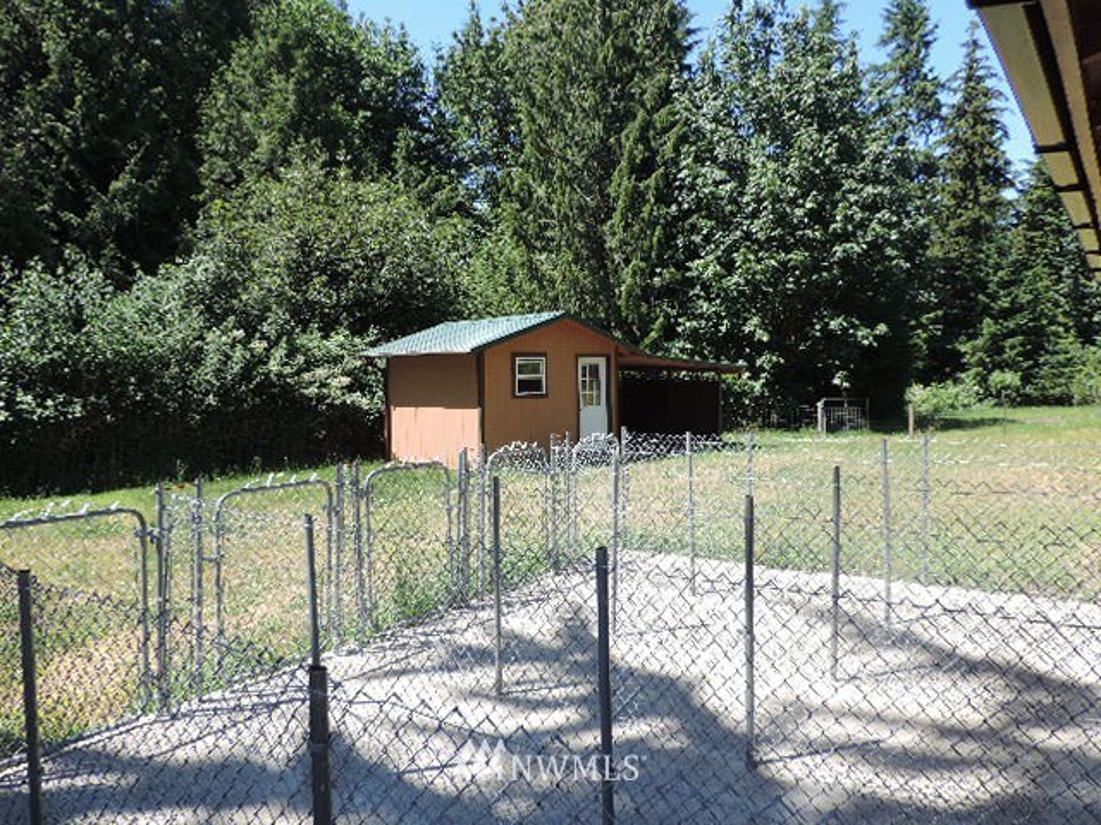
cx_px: 550
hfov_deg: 71.6
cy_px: 412
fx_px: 763
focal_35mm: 24
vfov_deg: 56.8
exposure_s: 1/400
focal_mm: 4.3
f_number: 3
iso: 80
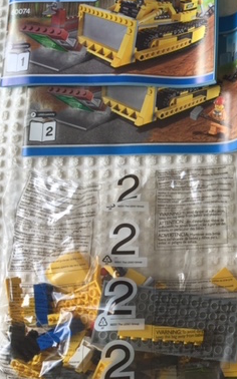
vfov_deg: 38.8
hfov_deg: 23.2
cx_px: 265
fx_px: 538
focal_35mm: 52
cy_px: 171
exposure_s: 1/120
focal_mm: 4.15
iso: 40
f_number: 2.2
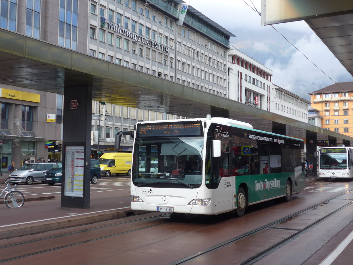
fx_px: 449
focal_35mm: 44
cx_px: 176
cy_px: 132
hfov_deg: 42.9
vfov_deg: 32.9
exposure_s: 1/640
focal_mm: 9
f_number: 2.8
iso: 80
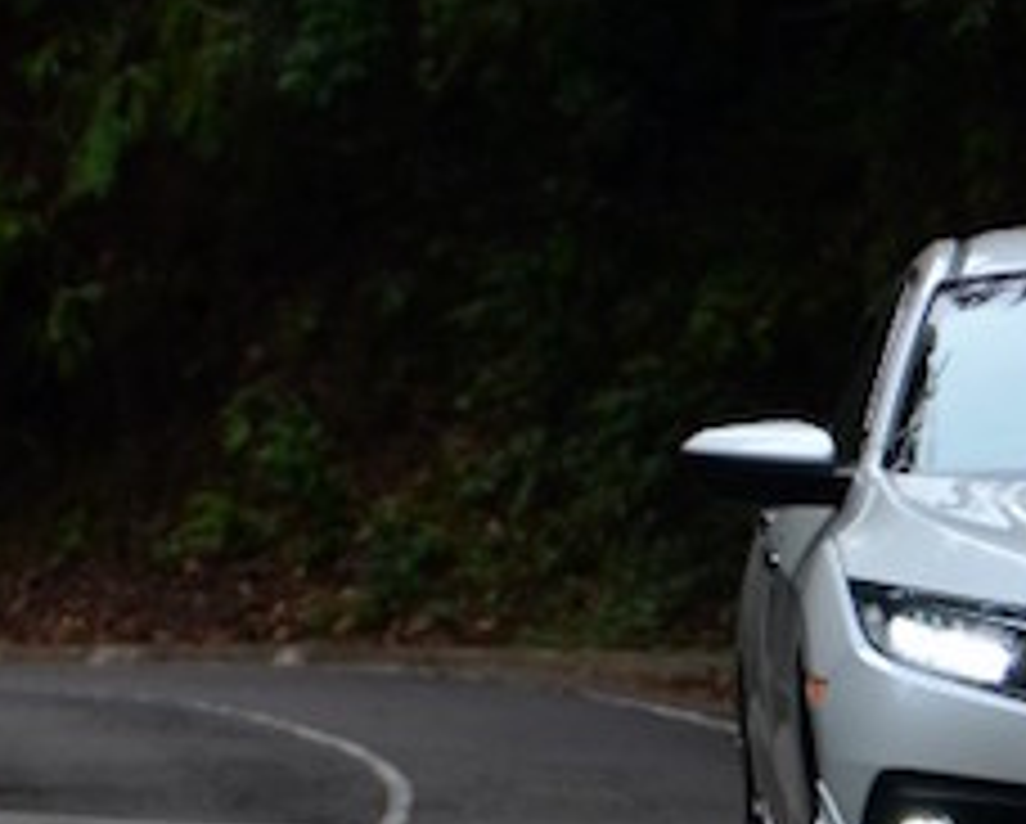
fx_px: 22469
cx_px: 1318
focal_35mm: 739
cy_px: 707
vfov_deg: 2.1
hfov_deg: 2.6
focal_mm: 150
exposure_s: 1/500
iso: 400
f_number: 5.6
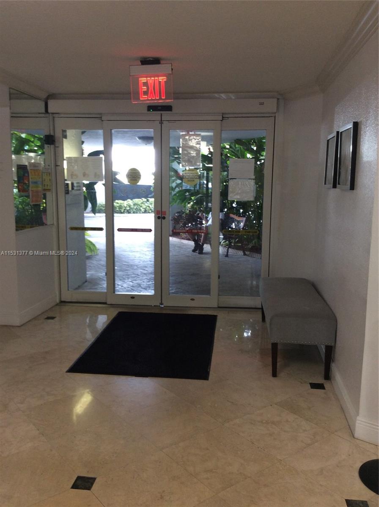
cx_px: 190
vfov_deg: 56.9
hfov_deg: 44.0
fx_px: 468
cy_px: 254
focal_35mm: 32
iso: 50
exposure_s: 1/24
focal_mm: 3.3
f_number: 2.4
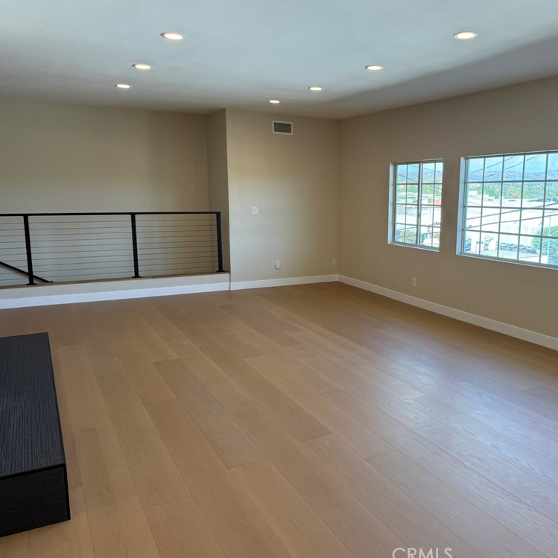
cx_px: 360
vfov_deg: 55.6
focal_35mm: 29
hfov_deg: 54.8
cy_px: 279
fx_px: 529
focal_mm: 6.76
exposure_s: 1/255
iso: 125
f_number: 1.78
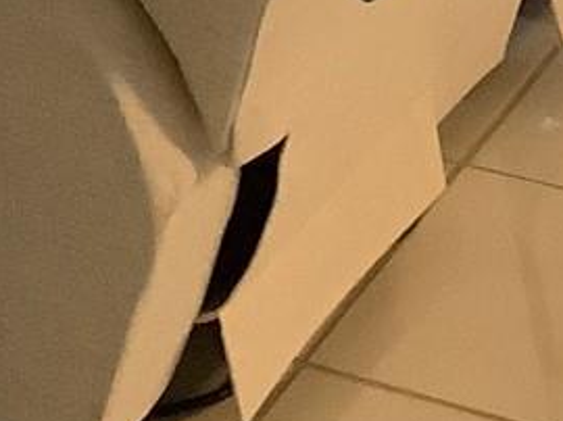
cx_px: -409
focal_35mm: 184
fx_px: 2990
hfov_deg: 10.2
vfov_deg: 7.5
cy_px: -634
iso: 320
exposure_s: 1/40
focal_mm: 3.3
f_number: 2.4
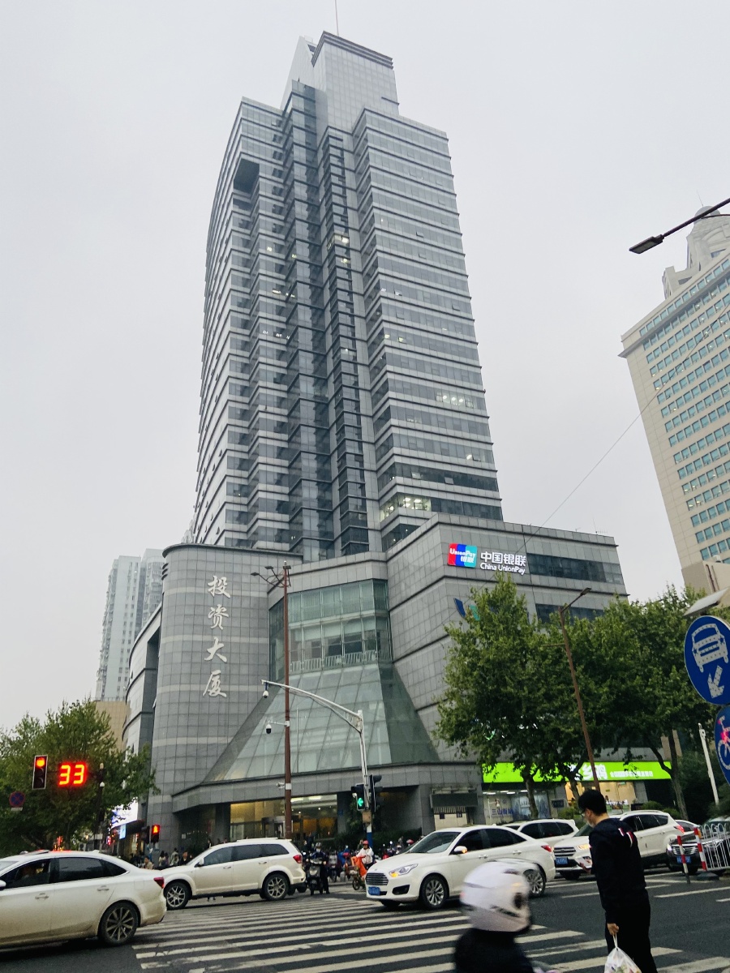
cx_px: 365
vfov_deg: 67.3
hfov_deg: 53.1
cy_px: 486
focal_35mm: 26
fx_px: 731
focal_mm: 4.25
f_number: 1.8
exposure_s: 1/117
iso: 80
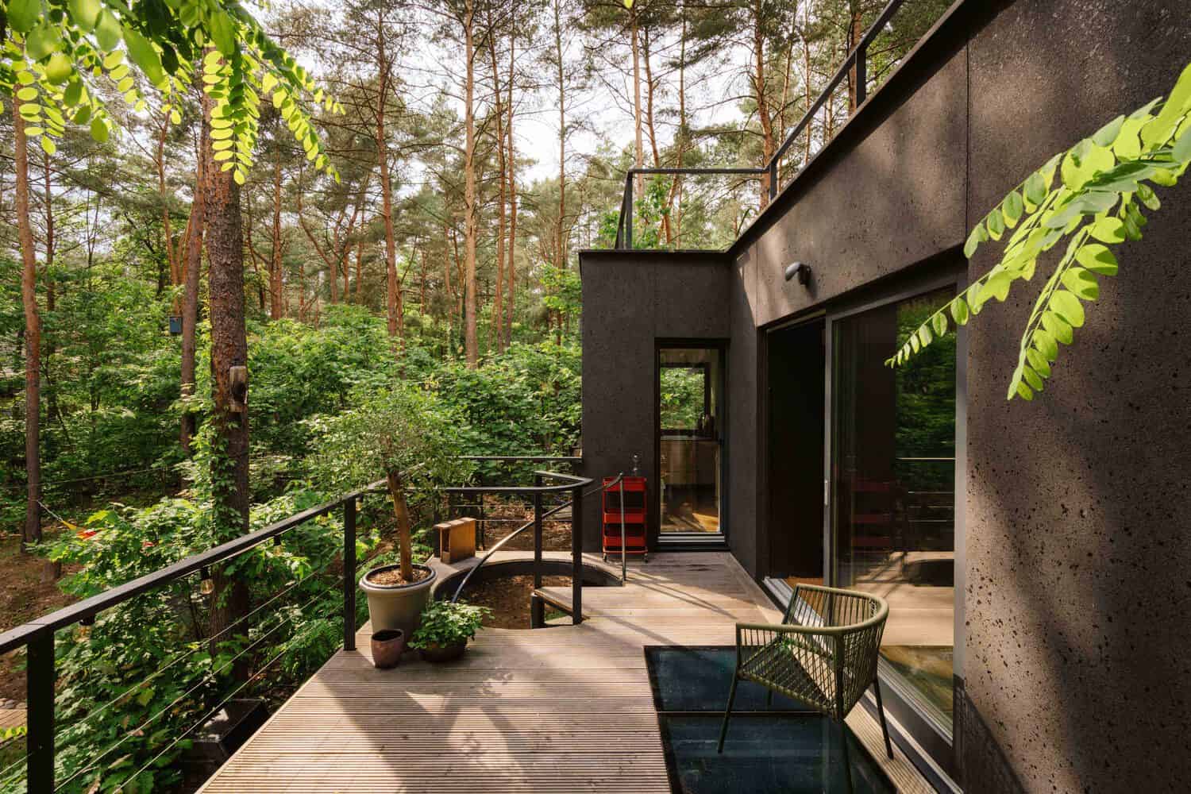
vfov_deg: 73.7
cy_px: 397
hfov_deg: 96.7
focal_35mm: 16
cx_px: 596
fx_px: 529
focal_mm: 16
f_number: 11
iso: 200
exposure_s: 1/60
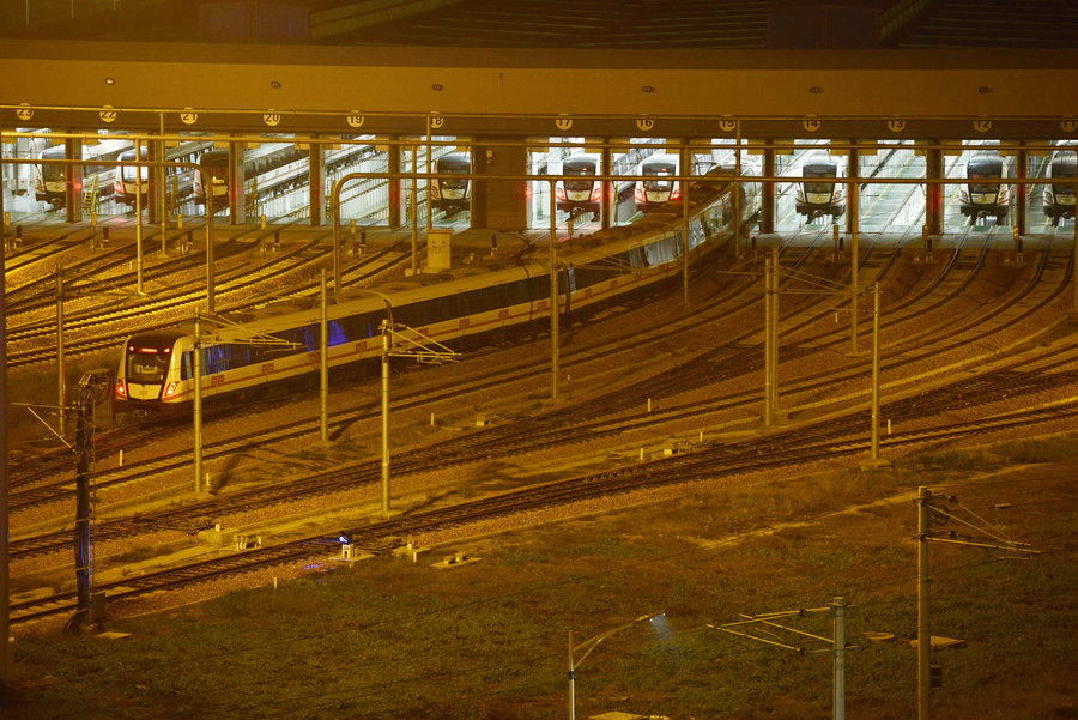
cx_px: 539
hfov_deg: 12.8
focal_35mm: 160
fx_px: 4793
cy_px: 360
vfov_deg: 8.6
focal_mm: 160
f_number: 4
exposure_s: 1/60
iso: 2500
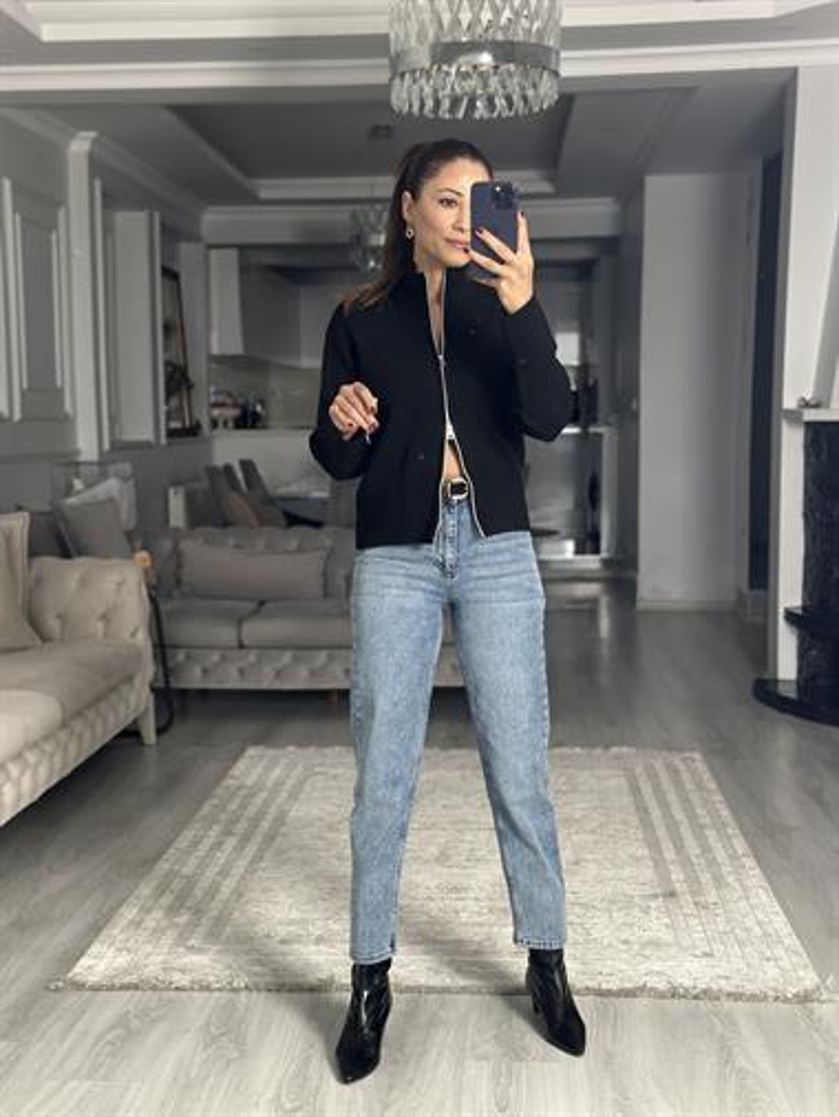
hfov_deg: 30.3
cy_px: 558
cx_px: 420
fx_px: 1550
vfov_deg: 39.6
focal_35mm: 48
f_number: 1.78
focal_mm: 6.86
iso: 160
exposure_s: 1/50
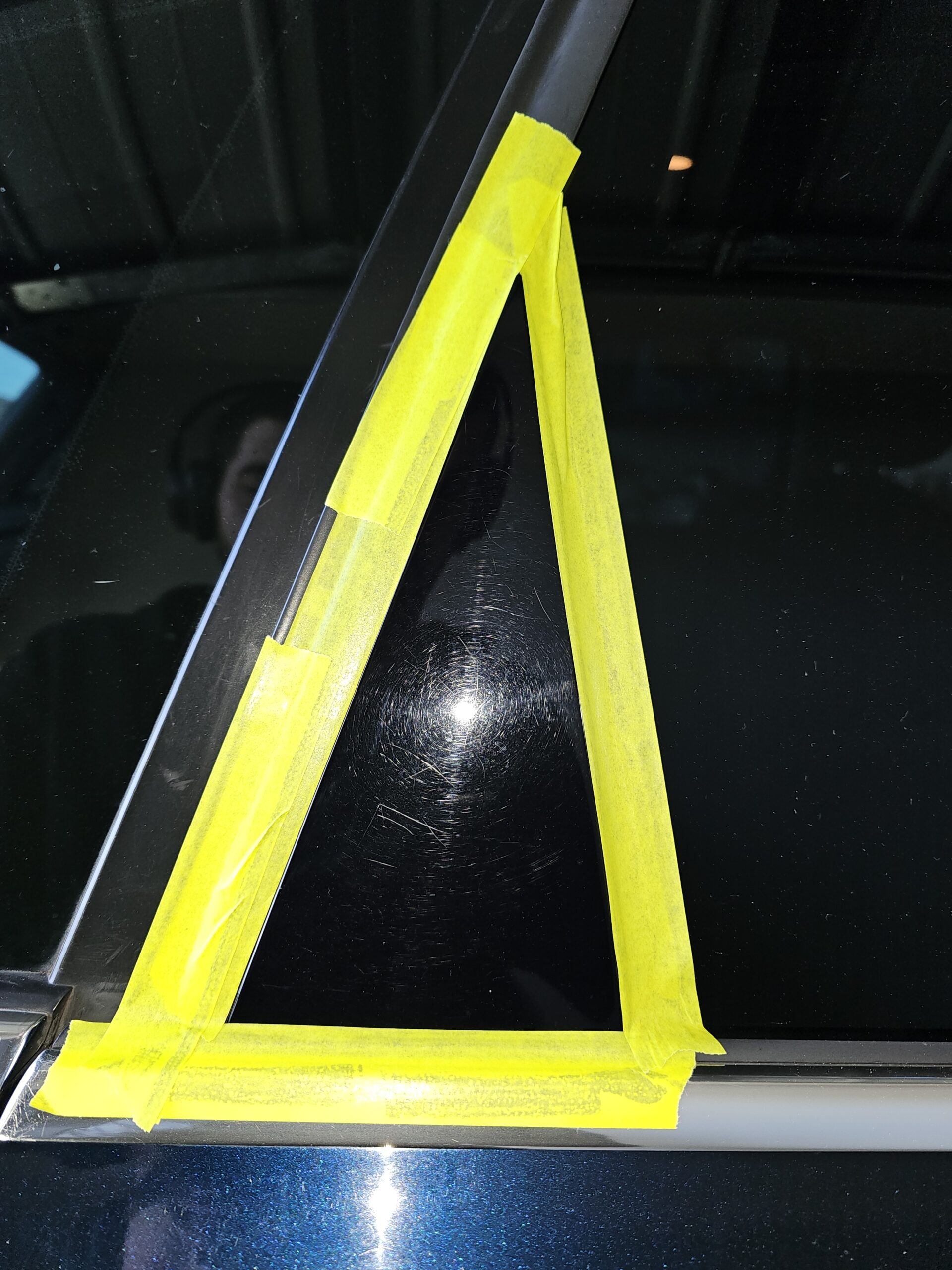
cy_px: 635
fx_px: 843
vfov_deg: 73.9
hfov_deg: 58.9
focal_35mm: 23
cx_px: 476
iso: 50
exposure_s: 1/50
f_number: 1.7
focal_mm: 6.3
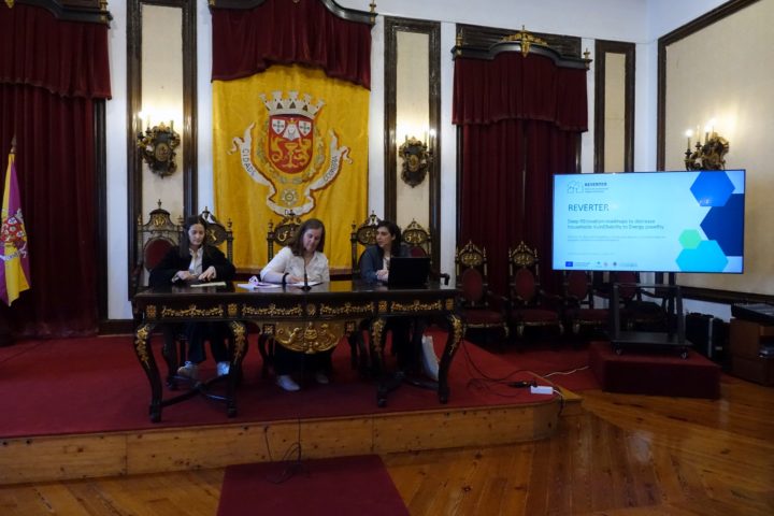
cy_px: 258
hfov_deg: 73.7
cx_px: 387
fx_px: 516
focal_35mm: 24
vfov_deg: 53.1
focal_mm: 8.8
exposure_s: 1/320
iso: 2000
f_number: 4
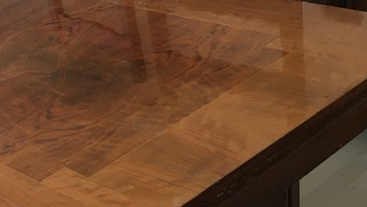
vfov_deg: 15.7
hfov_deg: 25.8
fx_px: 750
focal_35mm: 77
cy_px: 132
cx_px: -20
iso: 64
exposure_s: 1/33
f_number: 2.2
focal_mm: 4.15
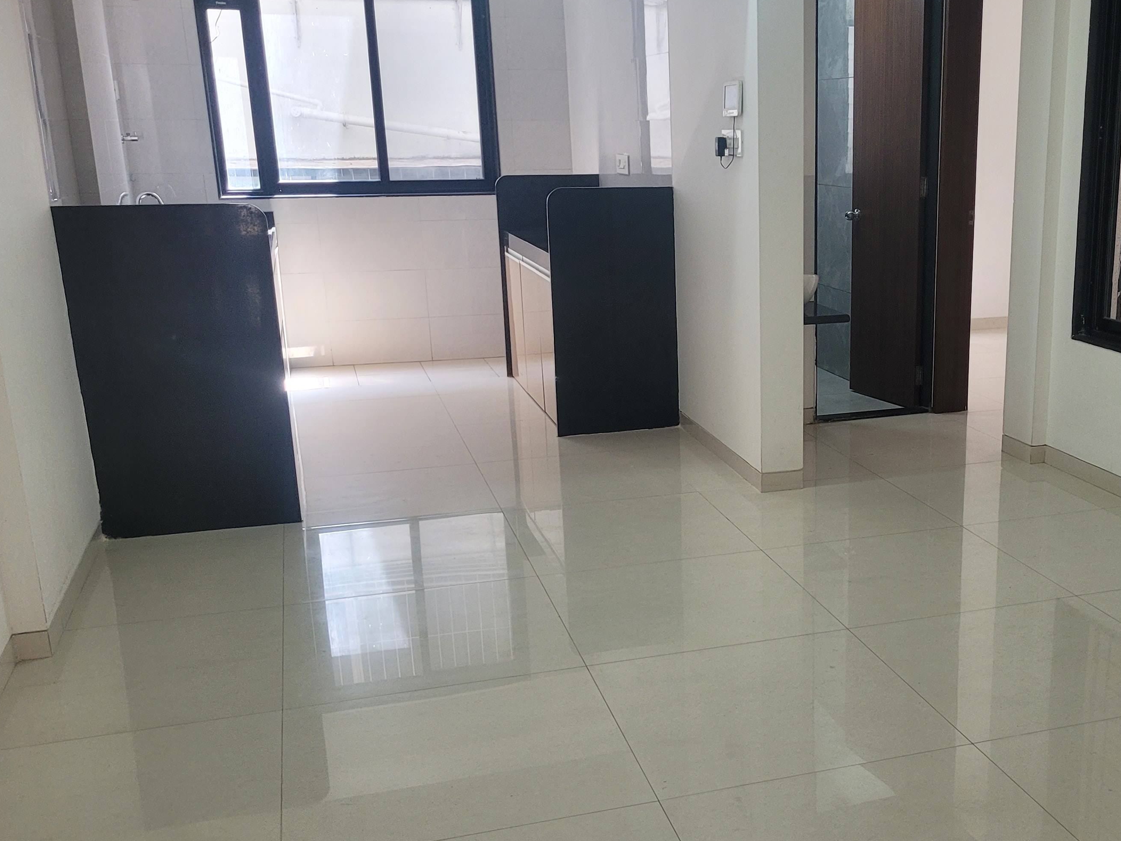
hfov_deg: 45.9
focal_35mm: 40
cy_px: 525
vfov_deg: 35.8
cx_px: 770
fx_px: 1295
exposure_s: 1/100
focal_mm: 5.4
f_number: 1.8
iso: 200
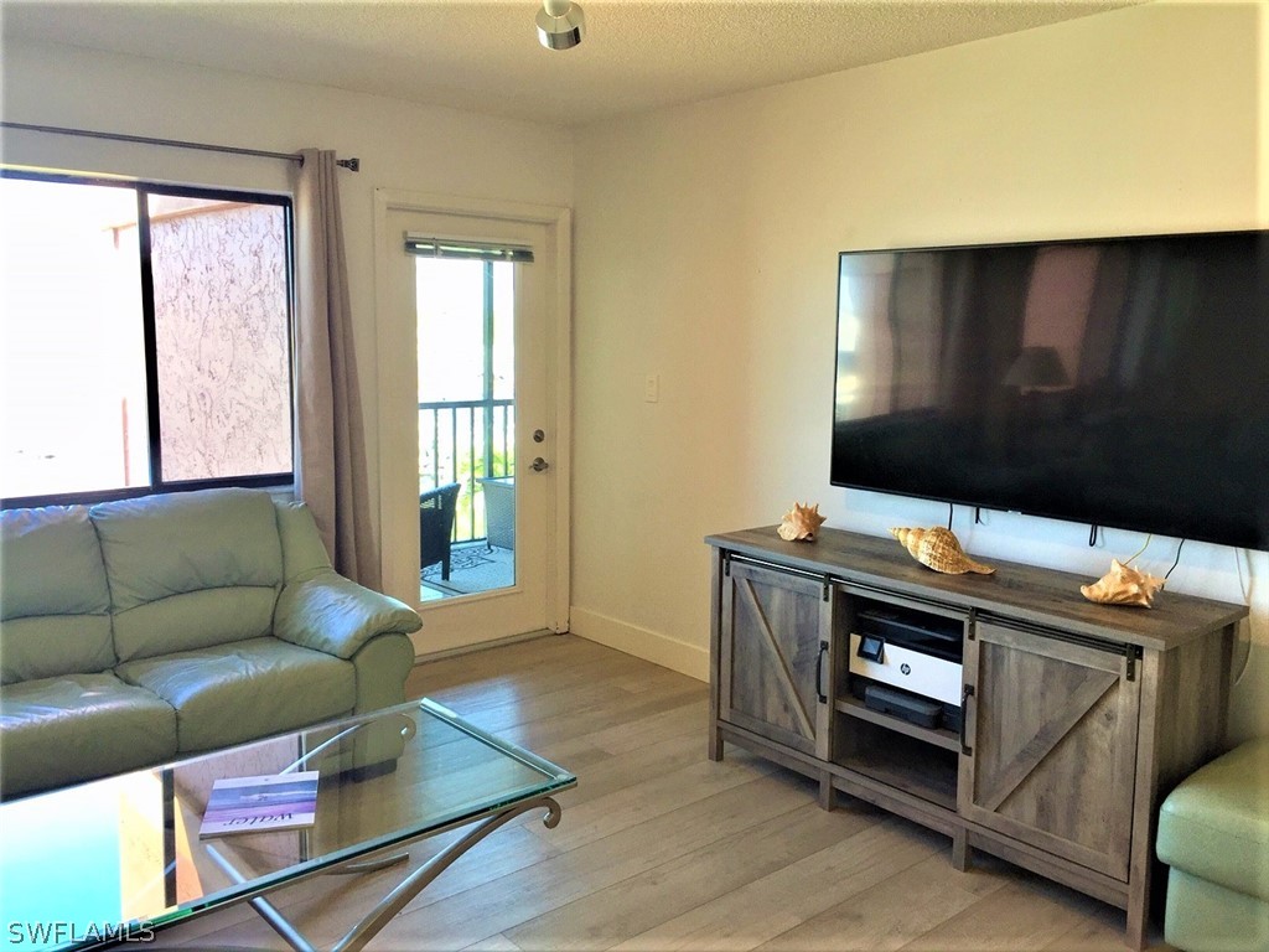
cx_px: 634
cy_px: 476
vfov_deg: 48.2
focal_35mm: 29
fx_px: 1063
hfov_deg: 61.7
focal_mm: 4.15
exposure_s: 1/60
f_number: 2.2
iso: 40
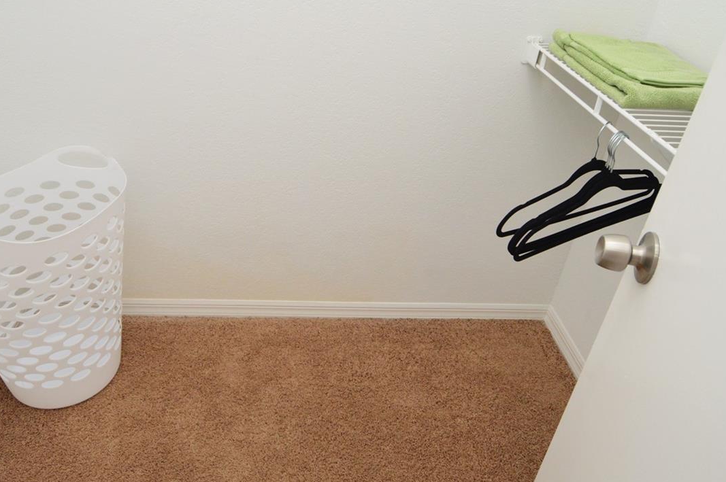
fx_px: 544
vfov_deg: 47.8
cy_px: 227
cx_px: 298
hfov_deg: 66.9
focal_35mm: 27
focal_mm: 12
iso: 640
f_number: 4
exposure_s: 1/60
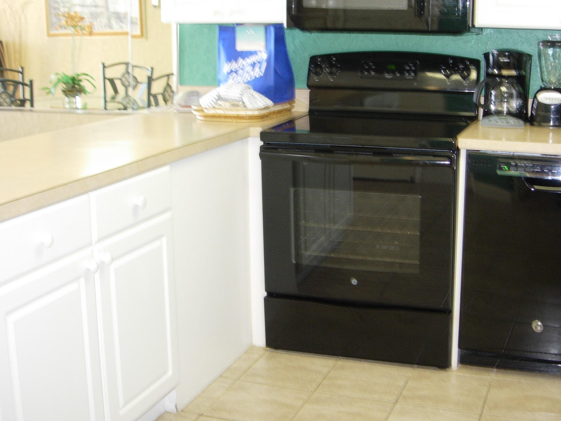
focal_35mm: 51
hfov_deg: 37.2
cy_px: 187
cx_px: 359
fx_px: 826
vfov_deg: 28.5
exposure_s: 1/13.4
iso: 79
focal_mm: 7.8
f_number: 2.8
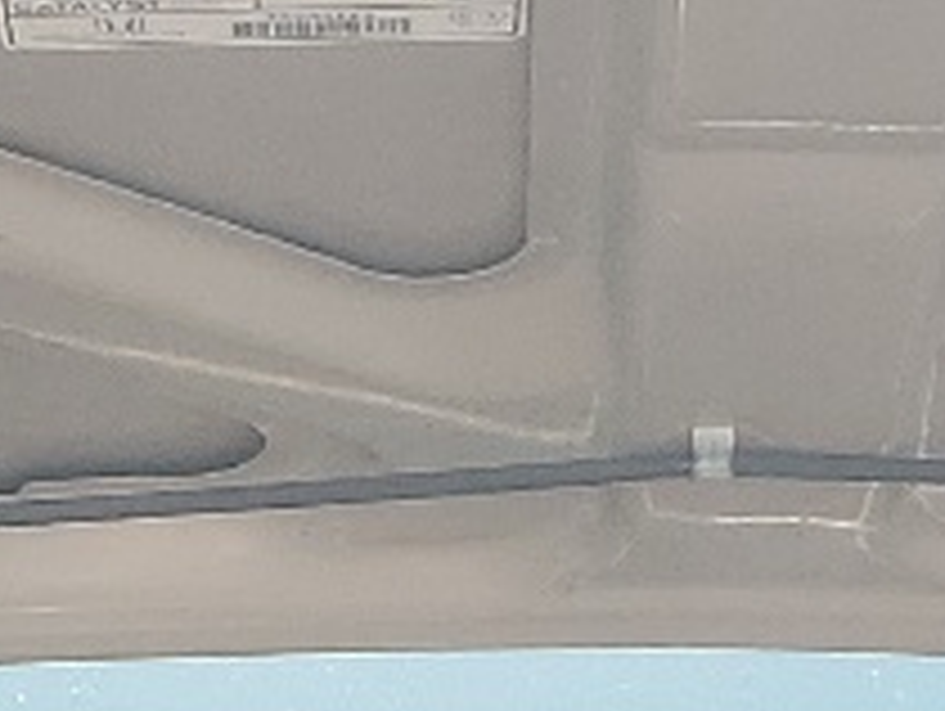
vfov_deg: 6.6
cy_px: 2408
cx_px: 536
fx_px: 5411
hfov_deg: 10.0
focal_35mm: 198
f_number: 1.5
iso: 50
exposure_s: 1/345
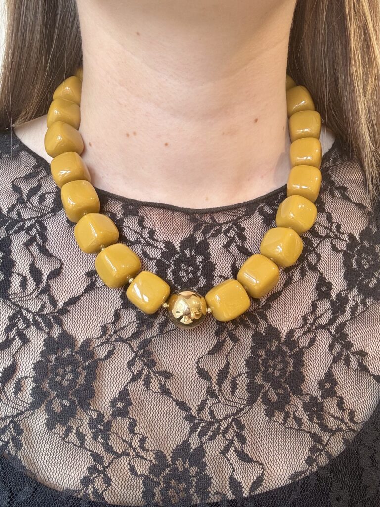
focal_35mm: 30
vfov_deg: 60.0
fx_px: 439
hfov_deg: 46.8
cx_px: 190
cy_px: 254
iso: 50
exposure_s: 1/100
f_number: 1.9
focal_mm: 2.69
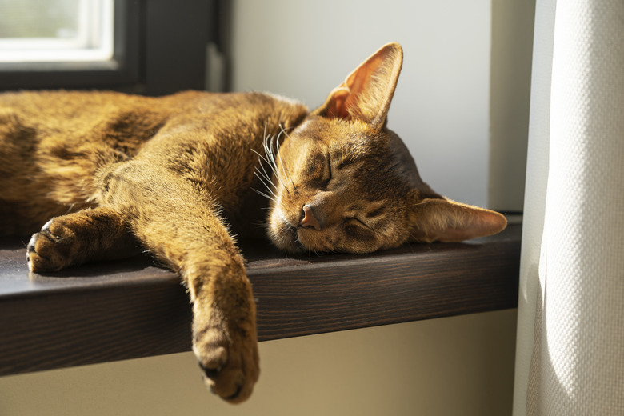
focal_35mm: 85
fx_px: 1473
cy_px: 208
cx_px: 312
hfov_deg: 23.9
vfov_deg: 16.1
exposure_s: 1/125
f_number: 4
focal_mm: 85
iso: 125
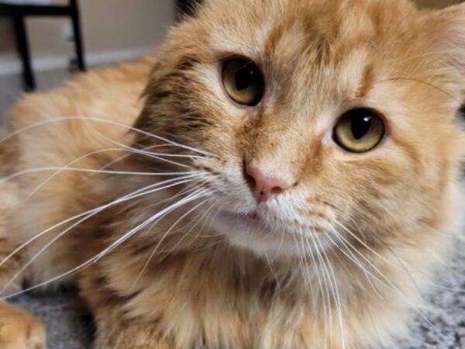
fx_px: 349
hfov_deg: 67.3
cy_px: 174
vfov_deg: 53.1
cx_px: 232
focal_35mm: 26
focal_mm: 5.4
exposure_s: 1/120
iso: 320
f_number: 1.8
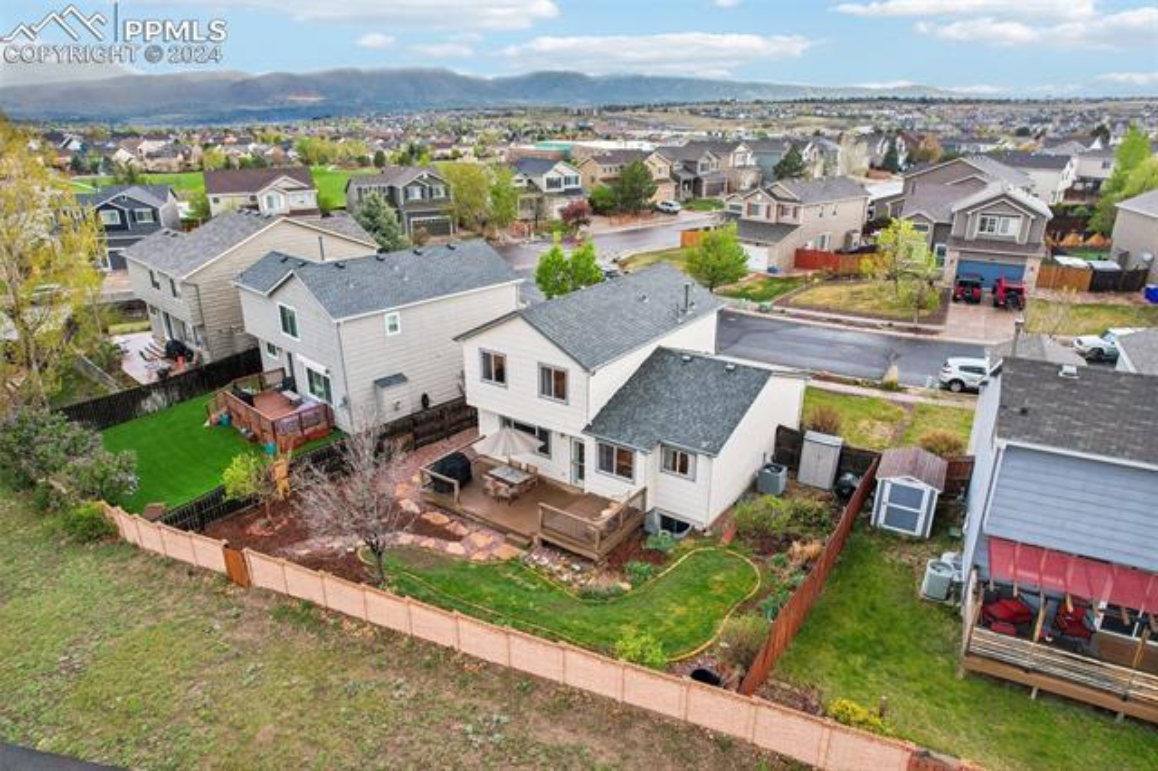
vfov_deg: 57.2
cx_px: 579
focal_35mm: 22
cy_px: 386
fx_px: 707
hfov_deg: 78.6
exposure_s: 1/25
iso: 110
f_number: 2.8
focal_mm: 8.4
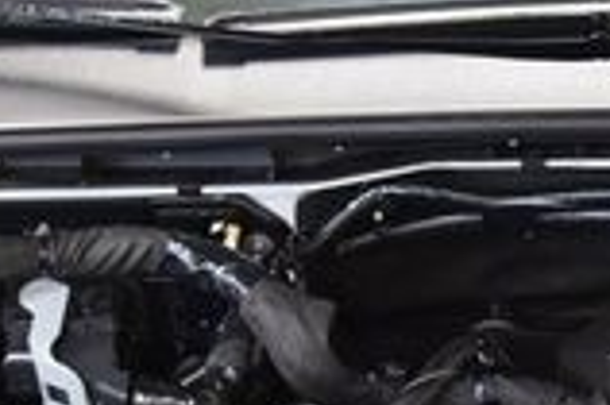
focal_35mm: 146
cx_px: 637
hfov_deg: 13.8
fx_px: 2471
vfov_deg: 9.2
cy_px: 573
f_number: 5
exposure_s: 1/15
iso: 1600
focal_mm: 24
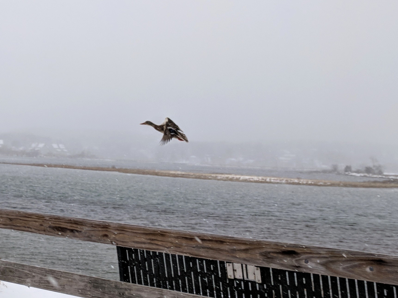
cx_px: 54
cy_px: 65
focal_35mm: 61
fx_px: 701
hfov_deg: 30.5
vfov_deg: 23.7
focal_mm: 4.67
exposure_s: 1/940
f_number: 2
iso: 54
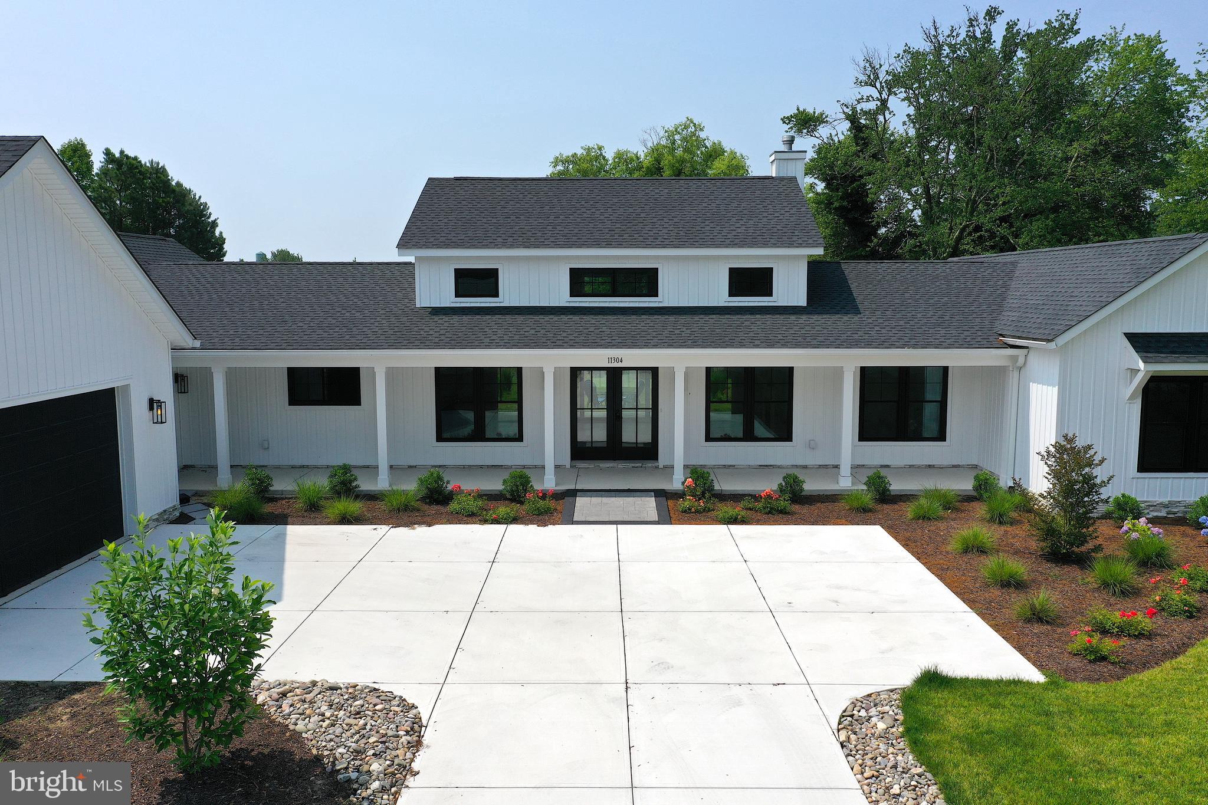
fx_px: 939
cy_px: 402
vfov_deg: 46.4
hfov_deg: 65.5
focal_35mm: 28
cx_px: 604
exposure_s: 1/640
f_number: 6.3
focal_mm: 10.26
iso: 100
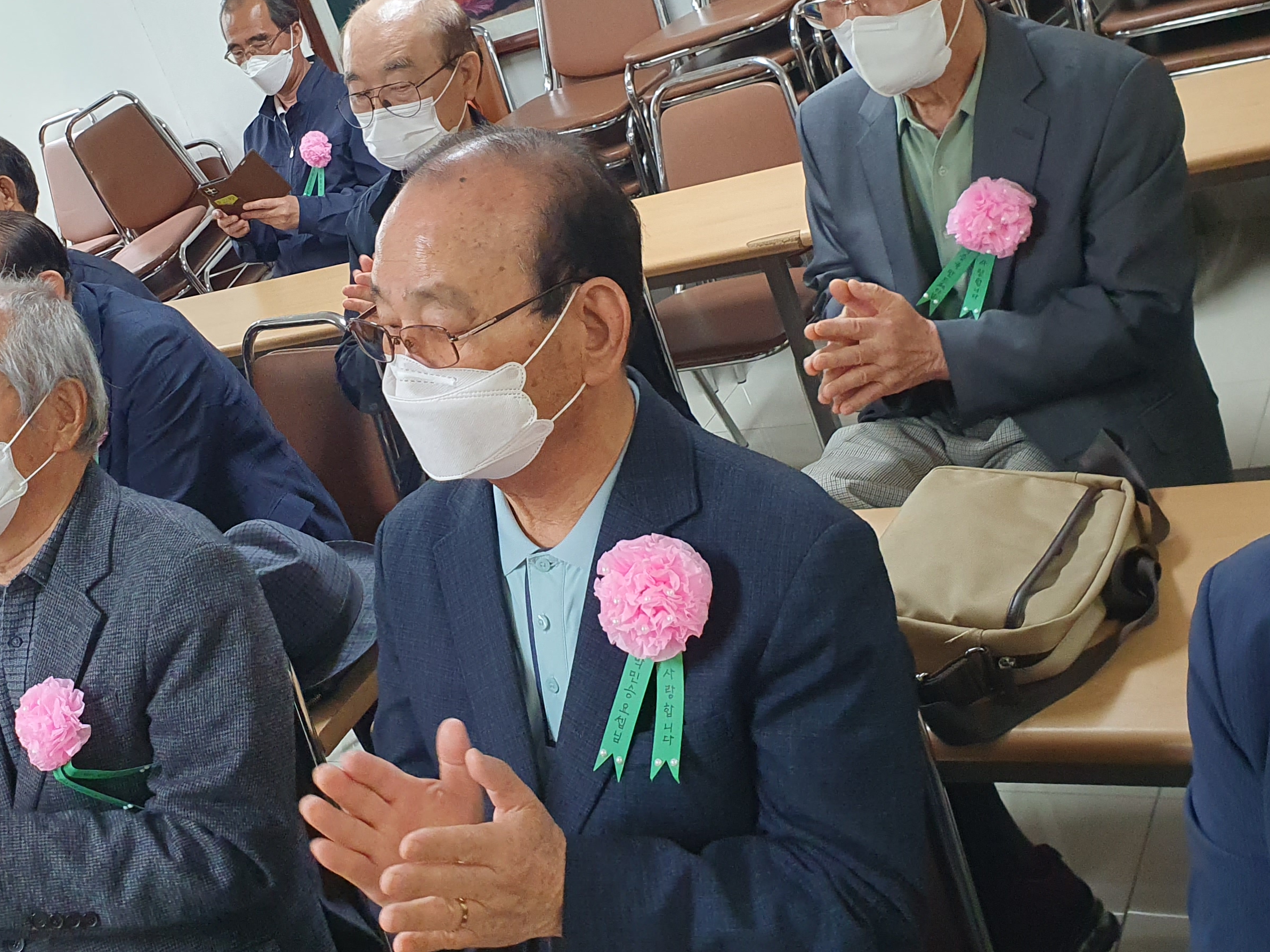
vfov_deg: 32.6
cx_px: 391
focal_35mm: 44
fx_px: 1614
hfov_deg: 42.2
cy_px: 306
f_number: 2.4
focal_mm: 4.32
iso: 250
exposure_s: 1/60
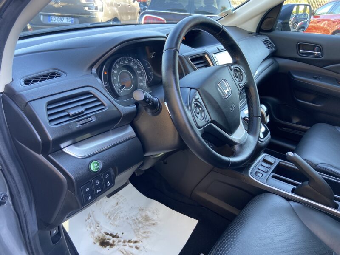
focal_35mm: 26
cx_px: 170
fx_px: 255
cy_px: 128
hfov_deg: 67.3
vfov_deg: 53.1
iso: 125
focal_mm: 4.25
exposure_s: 1/121
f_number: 1.8
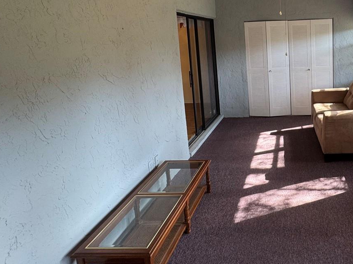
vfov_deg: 51.3
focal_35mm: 26
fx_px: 265
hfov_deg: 61.7
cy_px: 73
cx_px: 283
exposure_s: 1/120
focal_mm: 2.22
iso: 160
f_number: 2.2
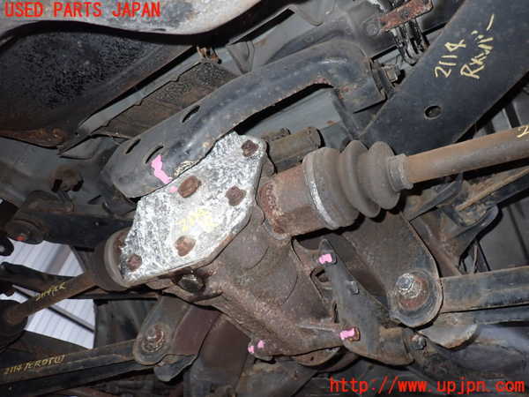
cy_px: 198
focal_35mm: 25
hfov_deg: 69.4
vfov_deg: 54.9
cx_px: 264
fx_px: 382
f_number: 2
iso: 200
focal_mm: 4.5
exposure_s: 1/30
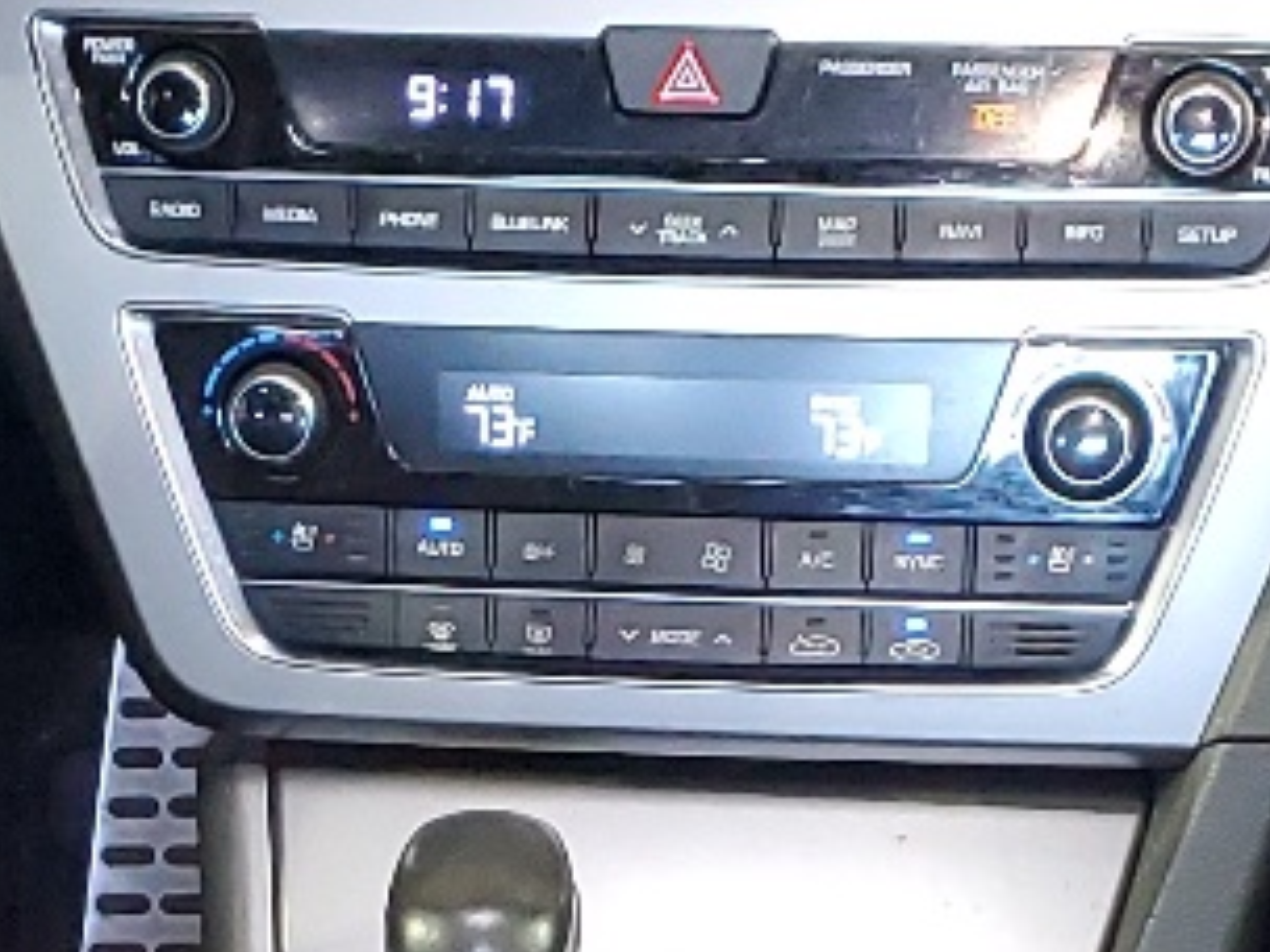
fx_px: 5026
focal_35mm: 137
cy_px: 1232
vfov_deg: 10.6
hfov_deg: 14.4
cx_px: 618
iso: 367
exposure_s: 1/40
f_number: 1.5
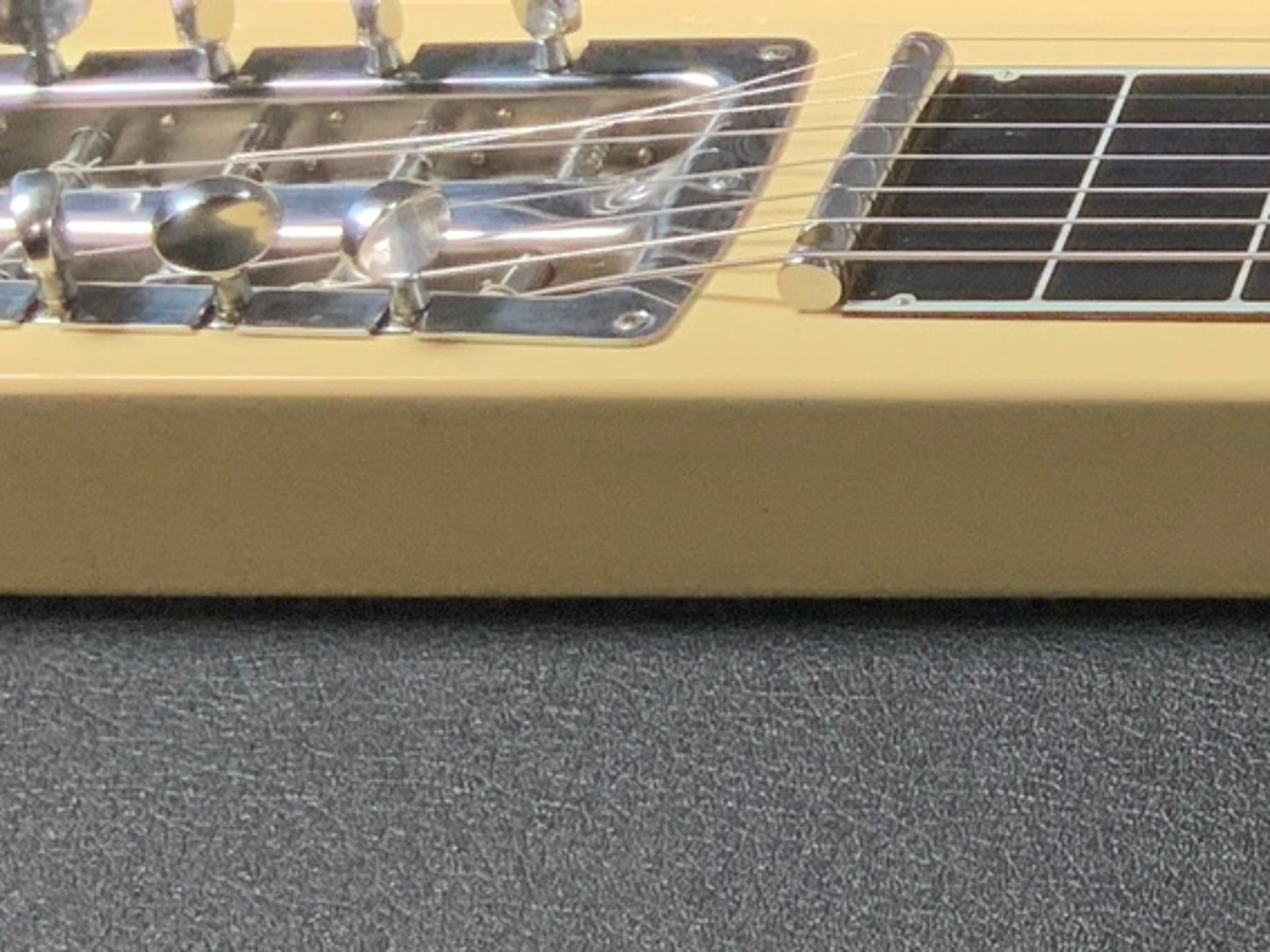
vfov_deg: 11.2
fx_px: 4805
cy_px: 101
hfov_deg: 13.3
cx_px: 2419
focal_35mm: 131
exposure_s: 1/104
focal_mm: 3
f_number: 1.8
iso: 32
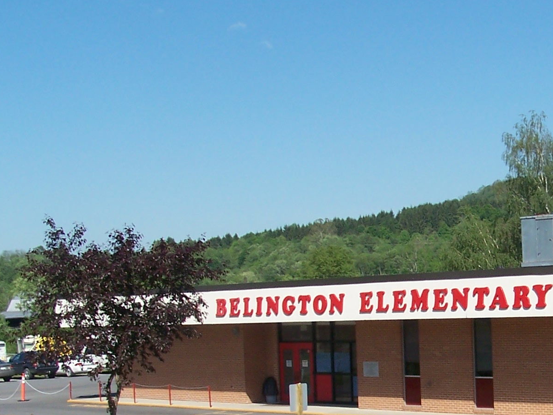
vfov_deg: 17.8
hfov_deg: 23.2
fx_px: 1310
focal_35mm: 82
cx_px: 496
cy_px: 357
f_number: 4
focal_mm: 6.3
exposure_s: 1/750
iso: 80
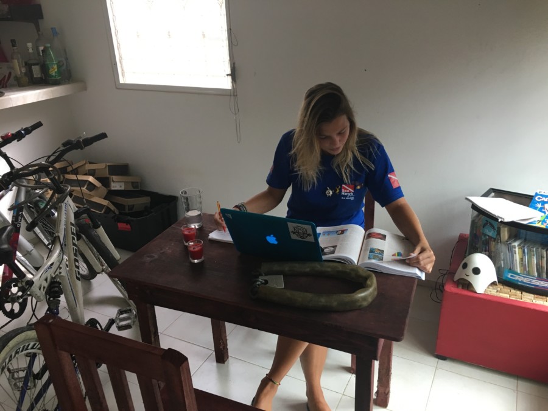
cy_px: 206
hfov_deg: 61.7
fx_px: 459
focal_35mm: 29
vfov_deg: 48.2
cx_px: 274
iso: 40
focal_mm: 4.15
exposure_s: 1/30
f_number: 2.2
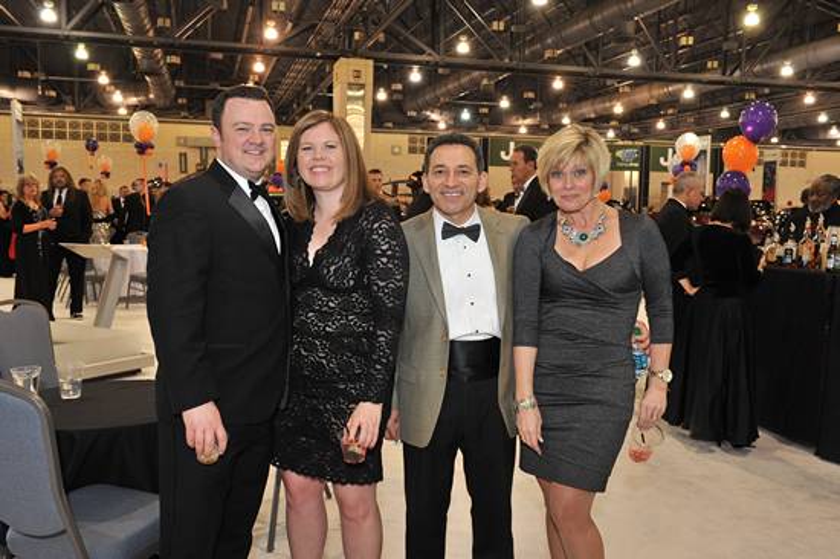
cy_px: 280
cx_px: 420
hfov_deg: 54.5
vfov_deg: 37.8
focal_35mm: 35
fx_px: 816
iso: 1250
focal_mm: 35
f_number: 7.1
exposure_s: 1/80
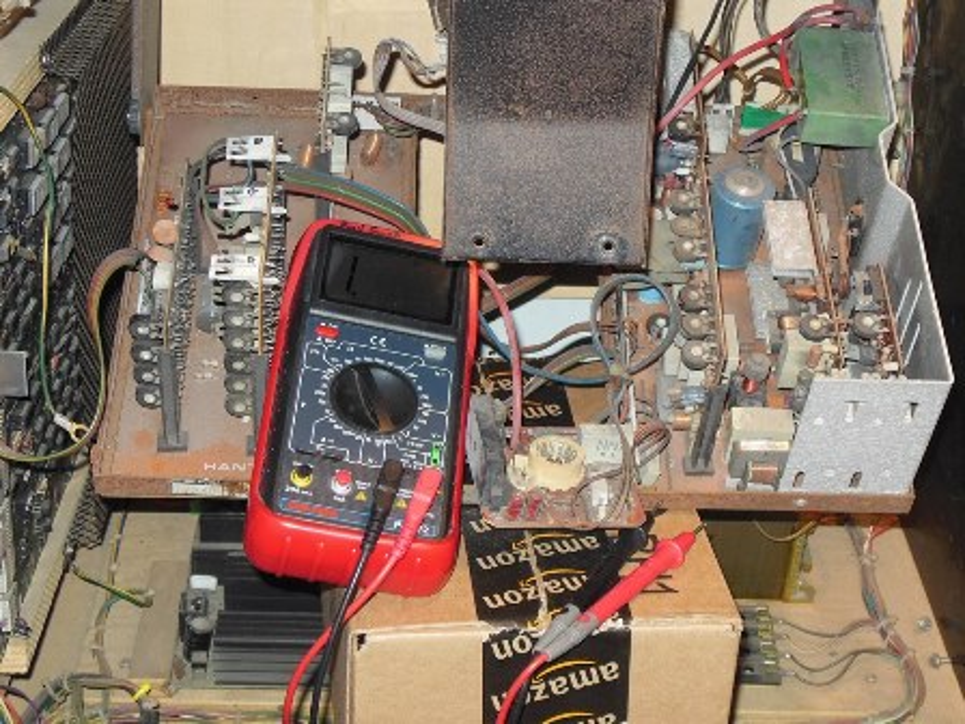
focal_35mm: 50
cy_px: 362
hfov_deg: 38.2
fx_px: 1394
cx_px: 482
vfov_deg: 29.1
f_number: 4
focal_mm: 8.9
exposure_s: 1/60
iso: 200
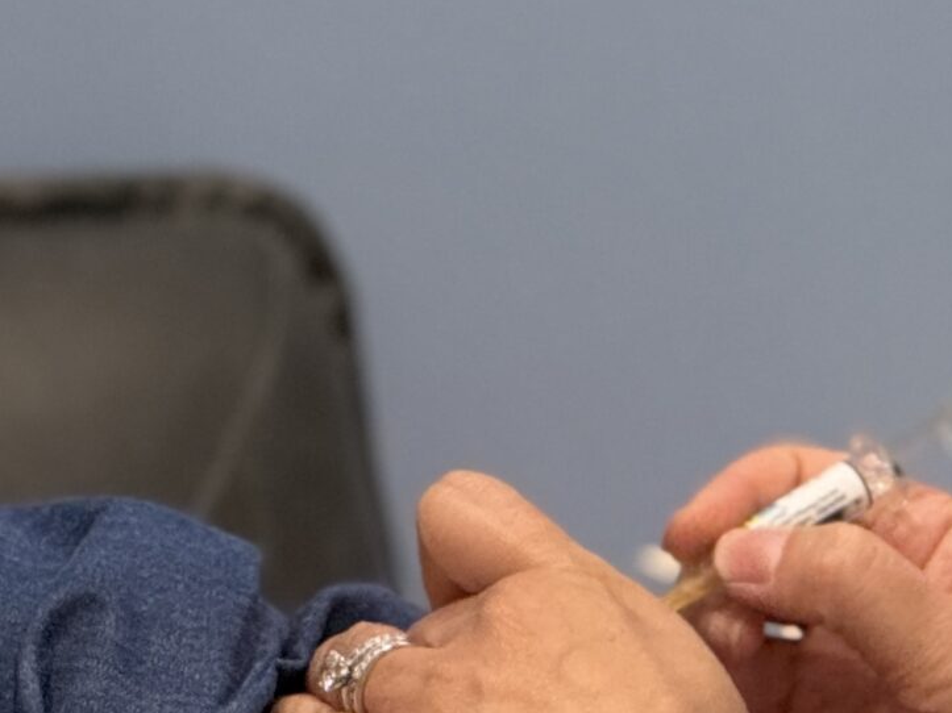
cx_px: 1138
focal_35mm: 425
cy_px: 39
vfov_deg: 3.5
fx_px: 11686
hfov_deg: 4.7
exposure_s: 1/50
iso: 320
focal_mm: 15.66
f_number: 2.8
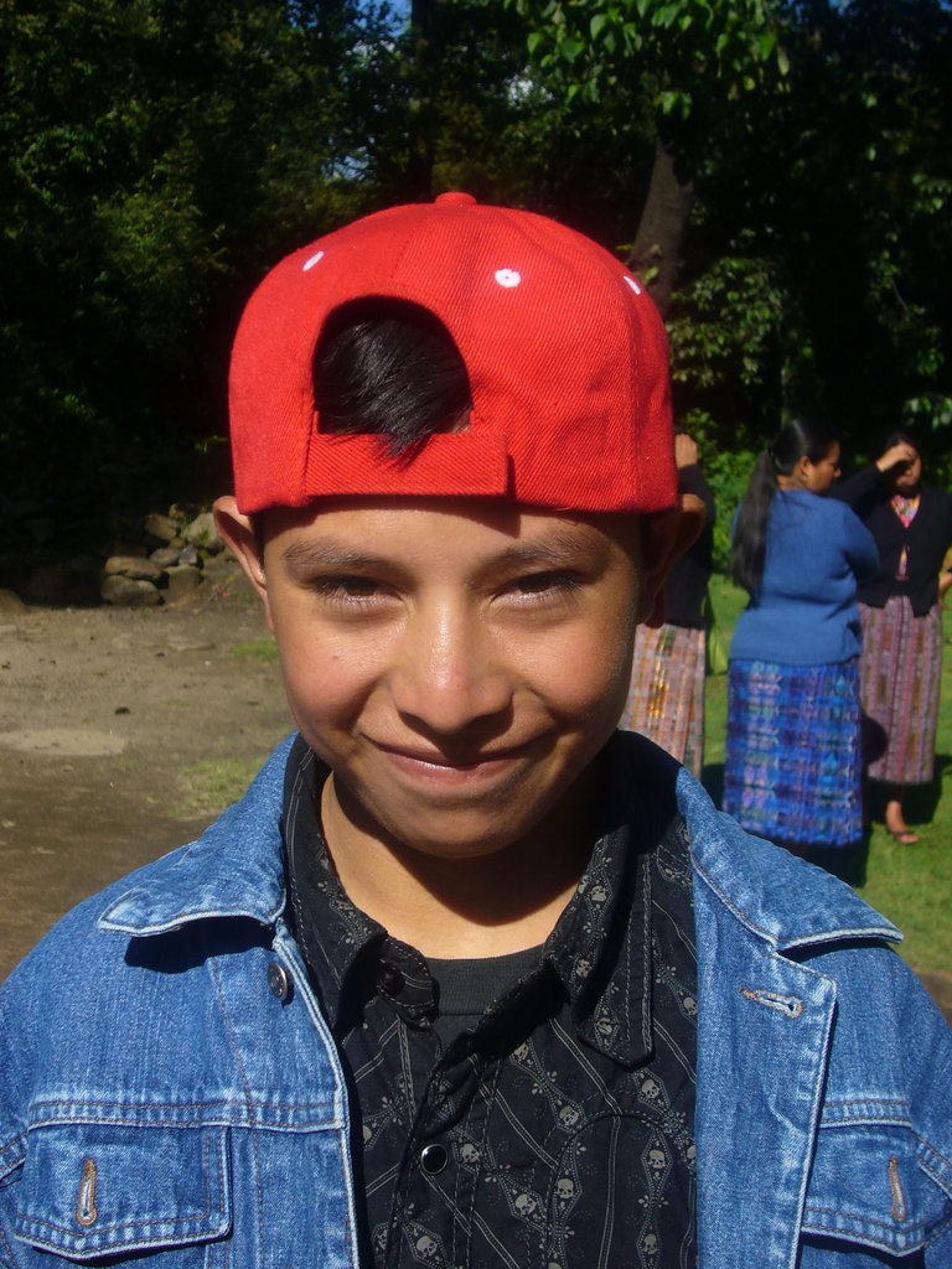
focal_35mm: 54
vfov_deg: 35.5
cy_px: 634
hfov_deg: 27.0
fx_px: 1980
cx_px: 476
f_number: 3.8
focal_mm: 8.8
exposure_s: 1/640
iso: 80
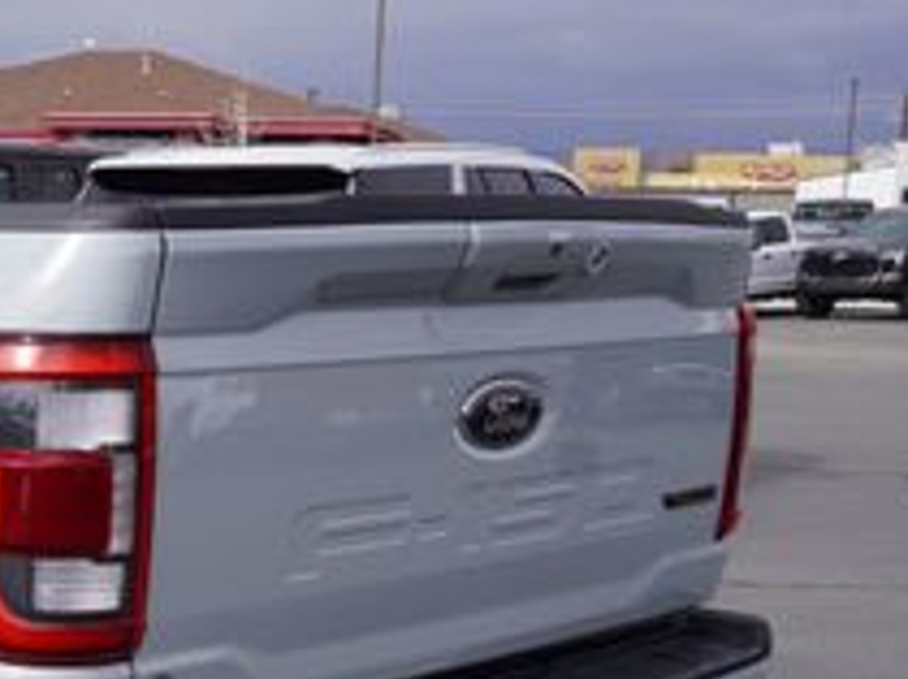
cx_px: -454
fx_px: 2541
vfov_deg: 15.1
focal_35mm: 97
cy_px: 605
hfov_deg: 18.1
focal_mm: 22
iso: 100
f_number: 10
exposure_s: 1/160
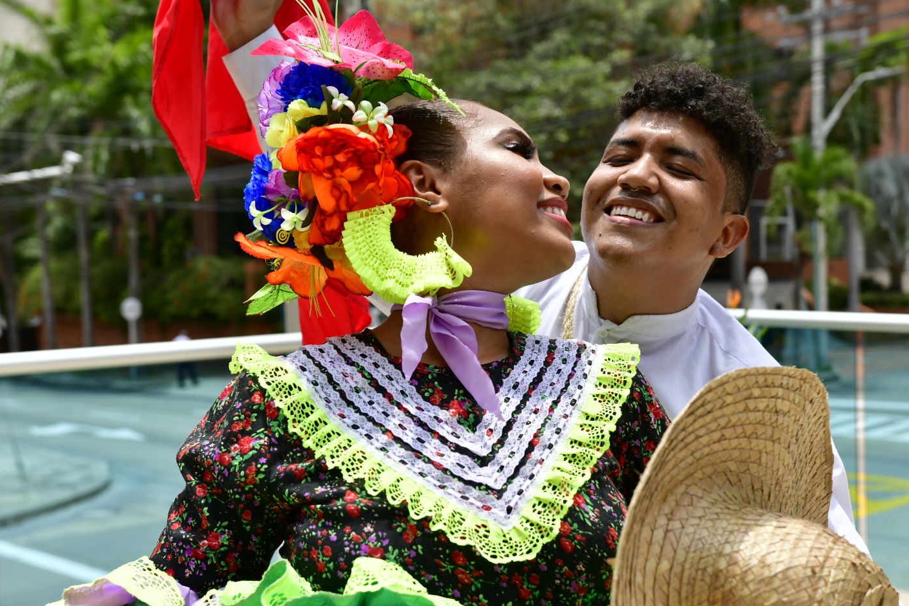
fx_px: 1515
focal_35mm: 60
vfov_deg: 22.6
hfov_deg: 33.3
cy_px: 298
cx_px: 521
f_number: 4.5
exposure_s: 1/2000
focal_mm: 35
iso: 200
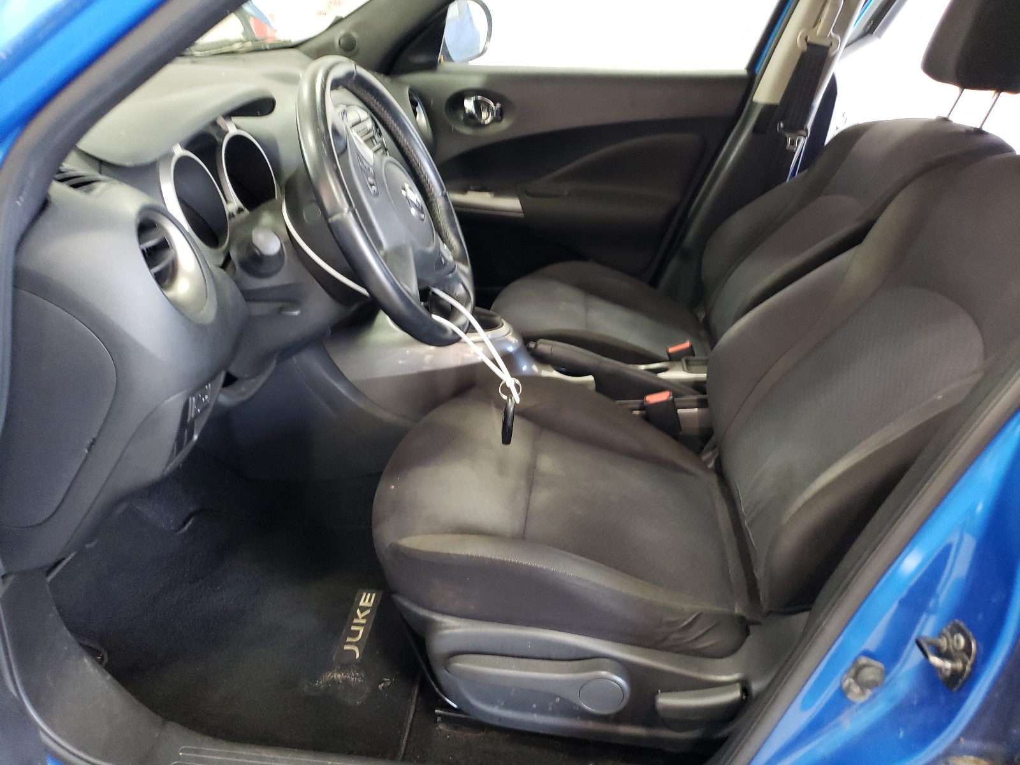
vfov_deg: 53.1
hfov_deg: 67.3
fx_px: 766
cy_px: 382
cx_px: 510
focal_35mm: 26
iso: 310
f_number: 1.5
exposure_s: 1/30
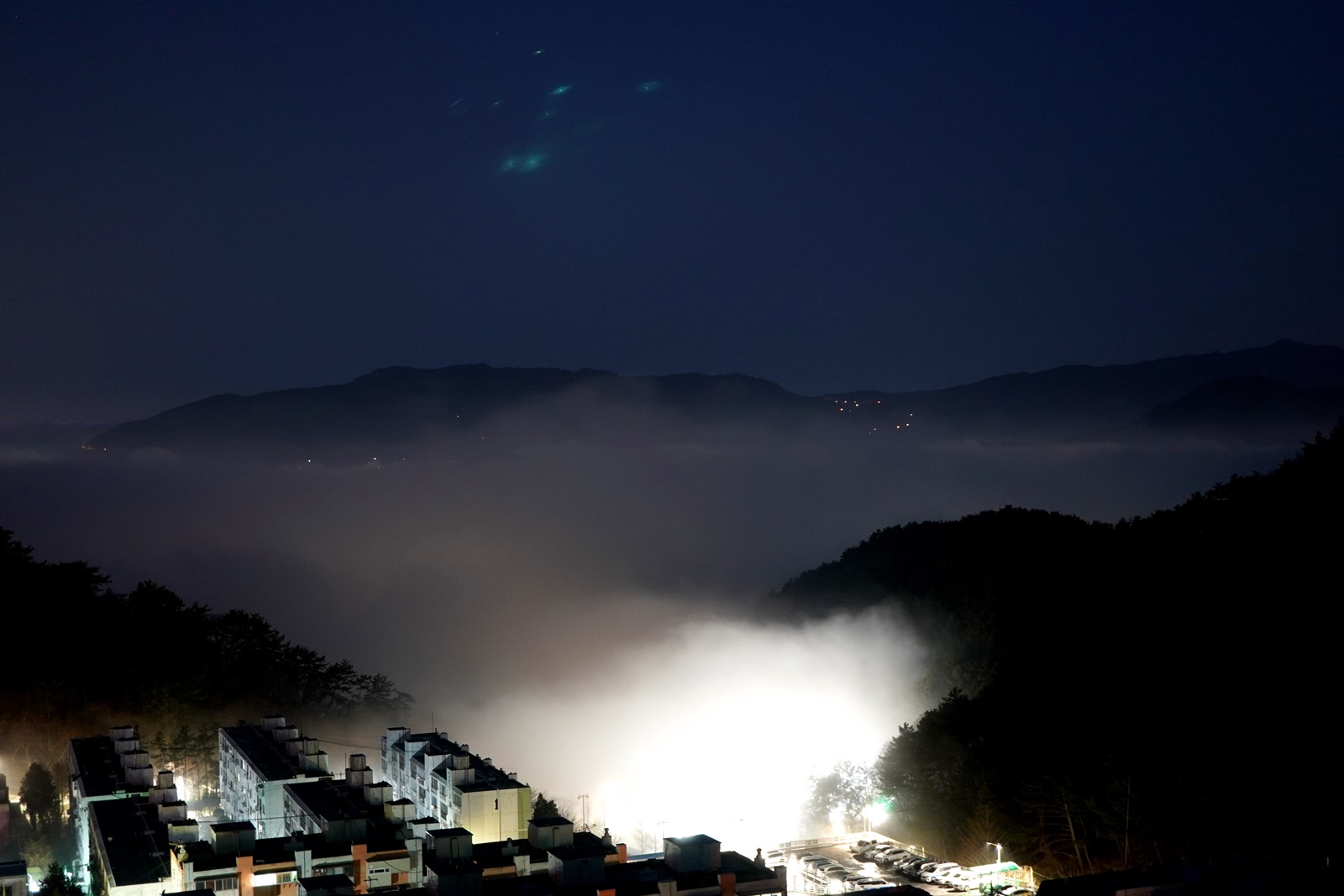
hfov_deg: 43.6
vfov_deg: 29.9
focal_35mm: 45
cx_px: 672
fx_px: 1680
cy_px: 448
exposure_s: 2
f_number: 4
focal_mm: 30
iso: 500
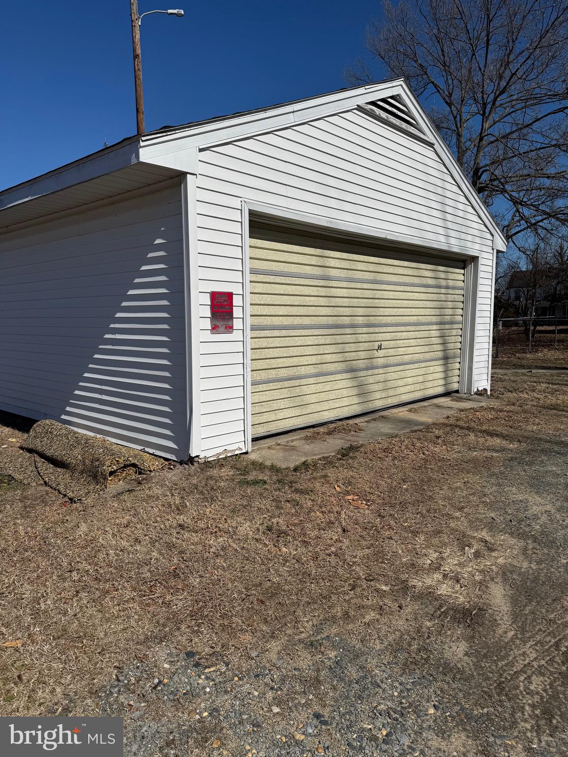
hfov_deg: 56.8
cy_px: 378
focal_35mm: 24
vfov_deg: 71.6
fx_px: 525
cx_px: 284
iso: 80
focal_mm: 6.76
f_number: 1.78
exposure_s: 1/12346
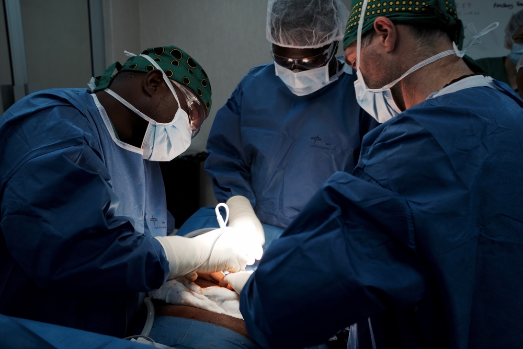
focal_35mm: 35
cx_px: 262
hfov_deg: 54.4
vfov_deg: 37.9
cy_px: 174
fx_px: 509
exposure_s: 1/25
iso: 200
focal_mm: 35
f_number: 6.3
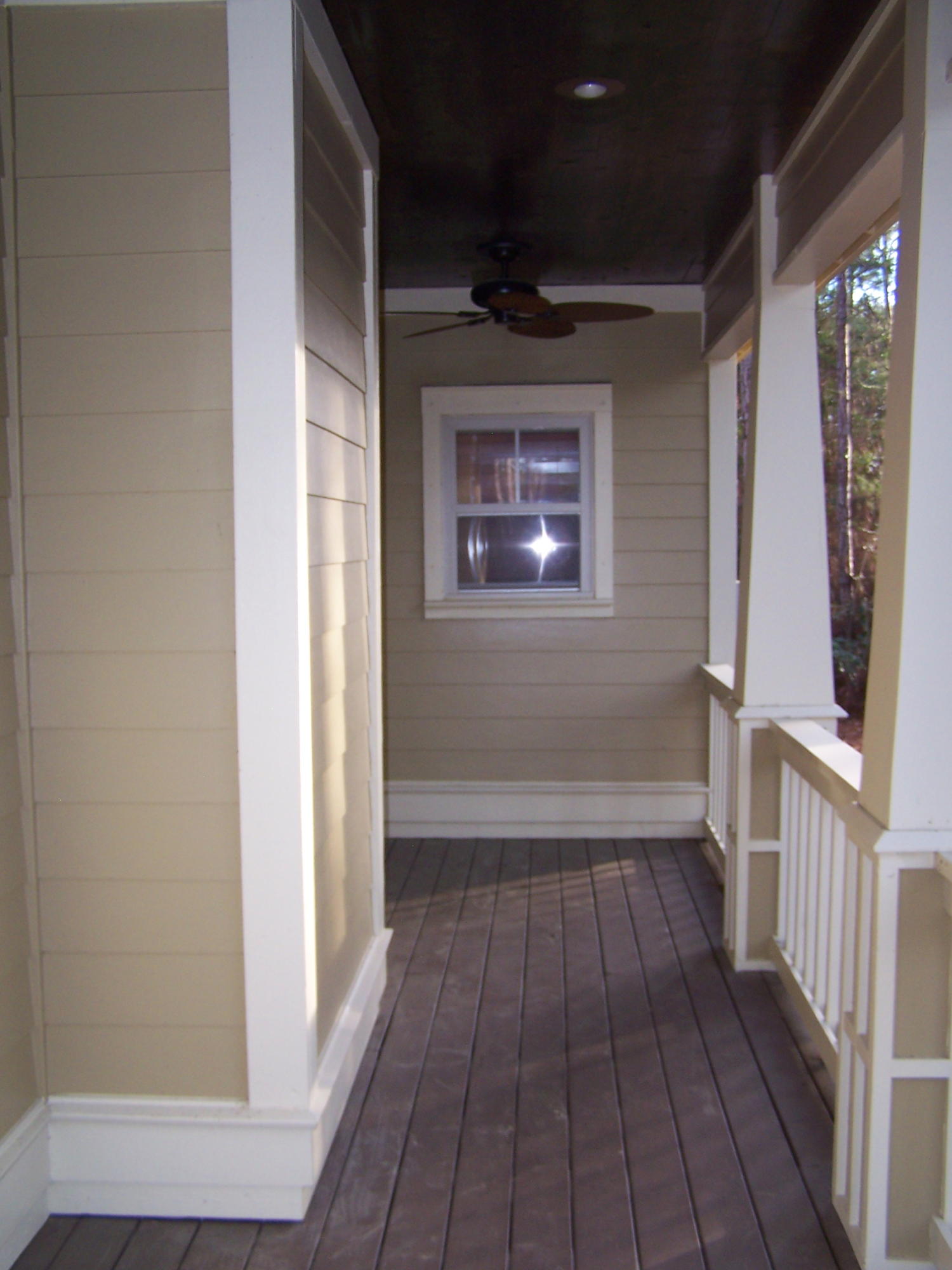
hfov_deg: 37.7
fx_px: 1393
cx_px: 476
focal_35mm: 38
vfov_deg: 49.0
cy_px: 635
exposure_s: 1/60
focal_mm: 6.3
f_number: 2.8
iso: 100
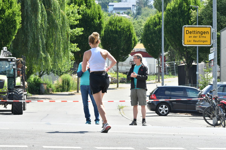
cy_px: 75
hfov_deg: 10.2
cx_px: 113
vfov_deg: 6.8
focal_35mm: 202
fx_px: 1271
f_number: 16
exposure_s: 1/250
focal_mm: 135
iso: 800
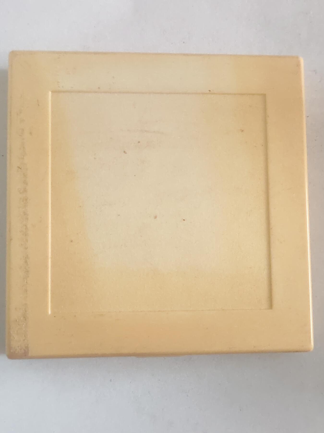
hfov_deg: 27.0
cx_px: 162
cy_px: 216
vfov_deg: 35.5
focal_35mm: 54
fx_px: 674
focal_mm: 5.52
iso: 1250
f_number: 1.95
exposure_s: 1/33
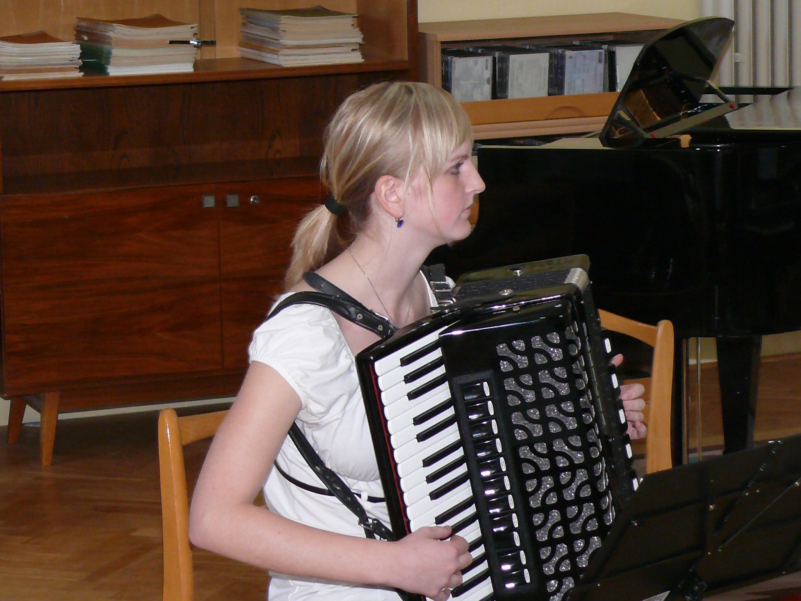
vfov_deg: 11.8
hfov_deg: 15.6
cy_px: 300
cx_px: 400
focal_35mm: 126
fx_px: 2916
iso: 200
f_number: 3.2
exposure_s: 1/50
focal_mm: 15
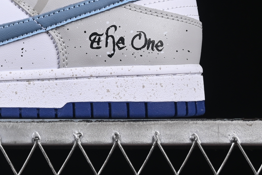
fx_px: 1499
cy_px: -30
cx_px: -45
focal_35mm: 206
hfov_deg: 9.9
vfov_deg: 6.6
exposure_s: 1/80
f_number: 8
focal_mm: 50
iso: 160
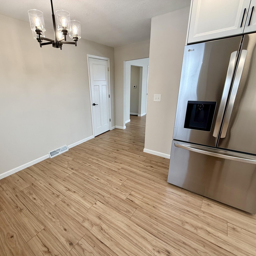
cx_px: 106
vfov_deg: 83.9
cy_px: 132
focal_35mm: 17
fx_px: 142
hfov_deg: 83.2
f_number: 2.2
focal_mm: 2.22
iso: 64
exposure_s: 1/120
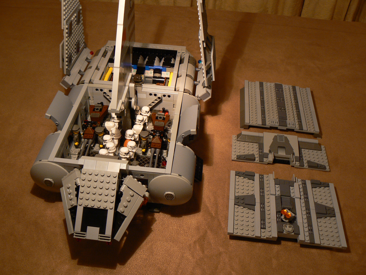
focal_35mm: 36
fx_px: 381
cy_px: 138
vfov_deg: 39.7
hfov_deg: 51.4
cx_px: 183
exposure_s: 1/10
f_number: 2.8
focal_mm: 6
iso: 100
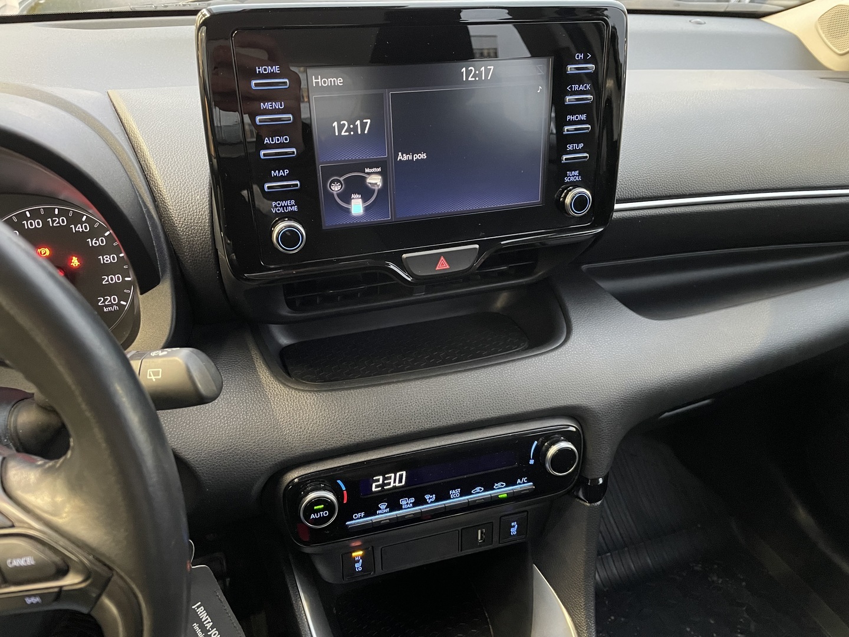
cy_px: 318
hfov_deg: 67.3
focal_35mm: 26
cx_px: 424
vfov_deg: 53.1
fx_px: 638
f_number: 1.6
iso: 640
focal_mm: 4.2
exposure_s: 1/25
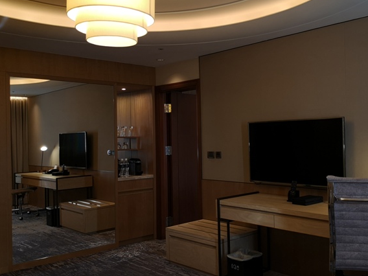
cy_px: 134
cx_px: 214
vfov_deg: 37.7
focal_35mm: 38
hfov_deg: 48.8
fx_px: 404
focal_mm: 3.95
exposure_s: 1/60
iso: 80
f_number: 1.8
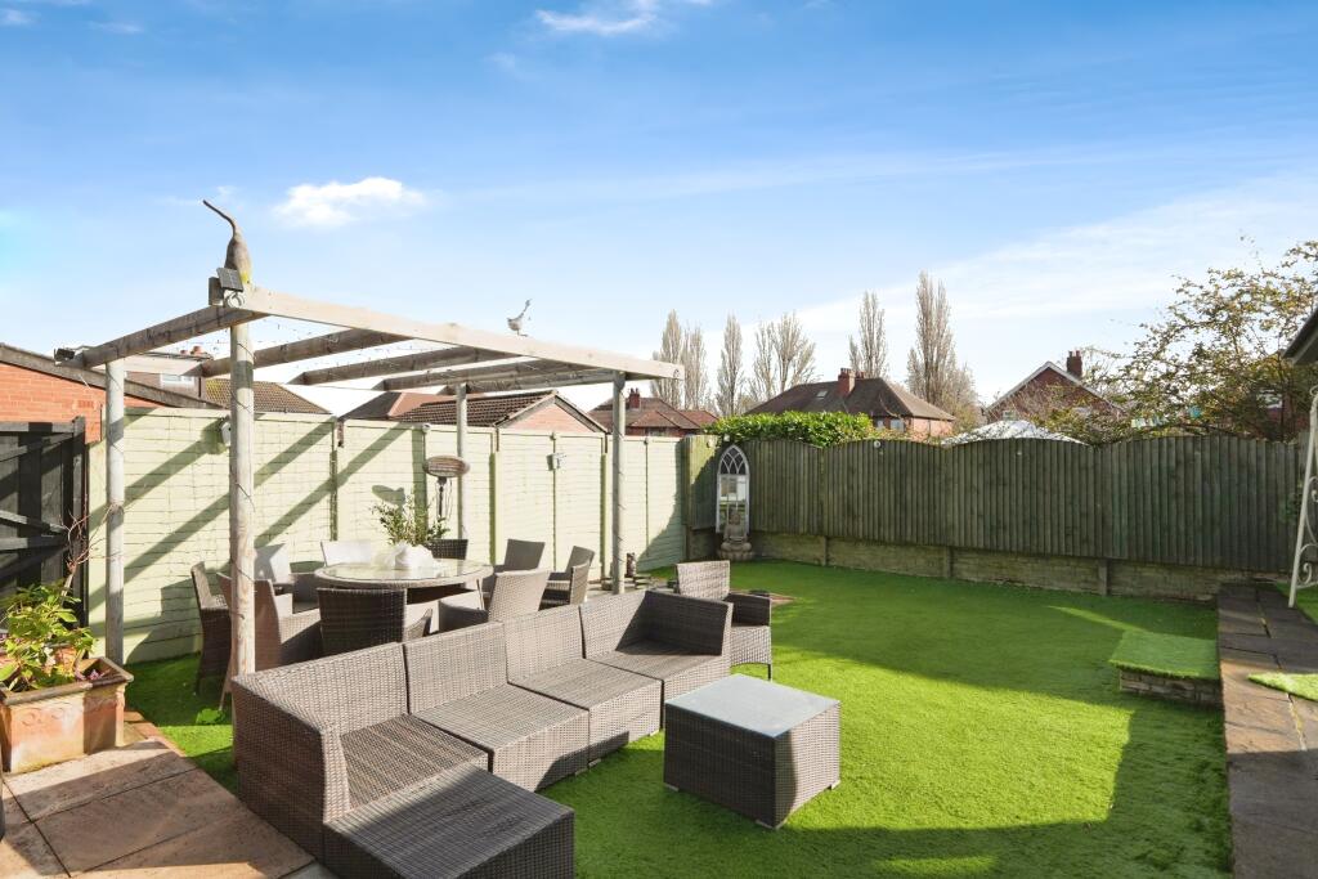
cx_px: 659
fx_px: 714
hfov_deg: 85.4
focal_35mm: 20
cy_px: 440
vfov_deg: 63.2
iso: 400
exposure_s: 1/2000
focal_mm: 13
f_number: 4
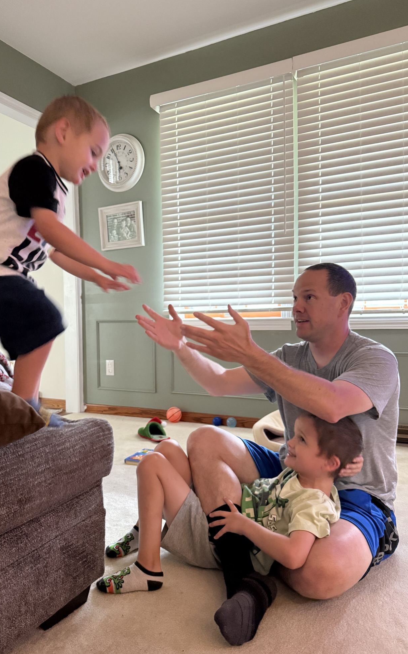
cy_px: 333
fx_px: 463
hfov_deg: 47.5
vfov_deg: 70.4
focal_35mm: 26
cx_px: 177
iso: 800
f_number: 1.78
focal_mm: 6.76
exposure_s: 1/40
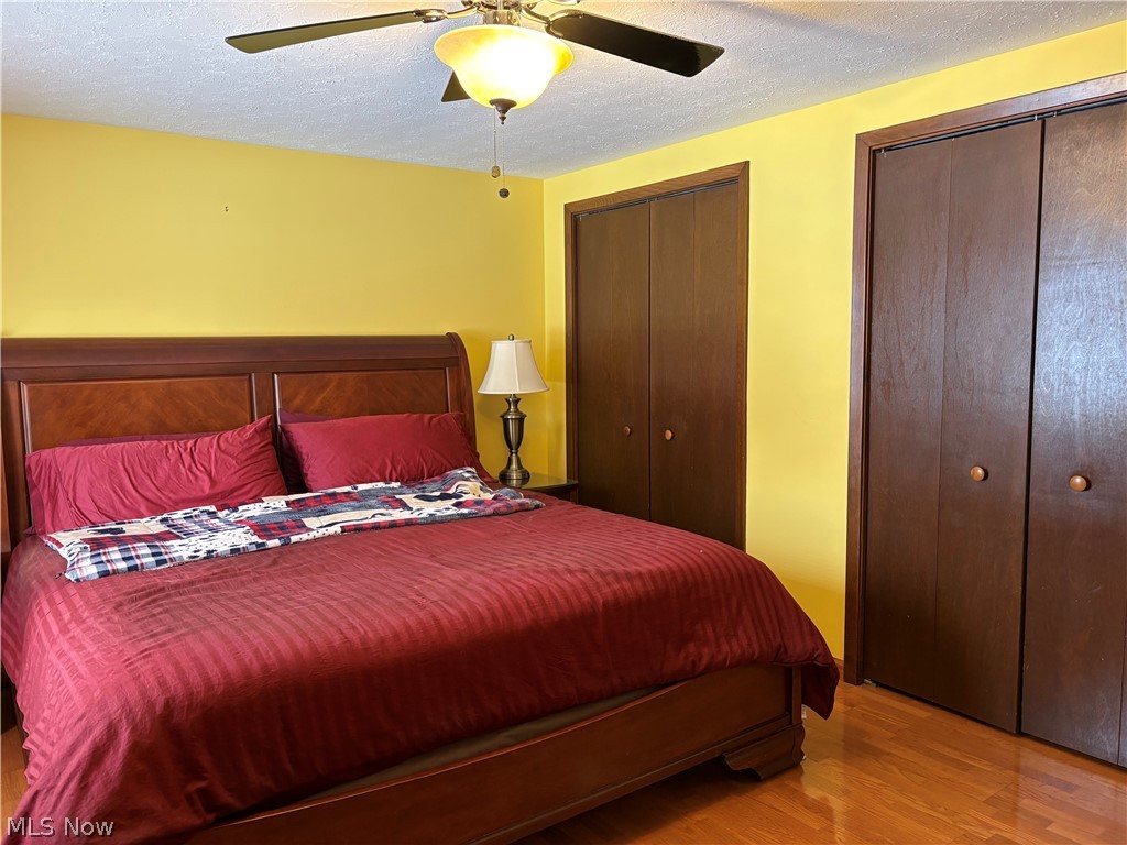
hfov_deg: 67.3
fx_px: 846
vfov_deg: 53.1
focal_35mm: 26
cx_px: 564
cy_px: 422
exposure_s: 1/60
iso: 160
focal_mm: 5.96
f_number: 1.6
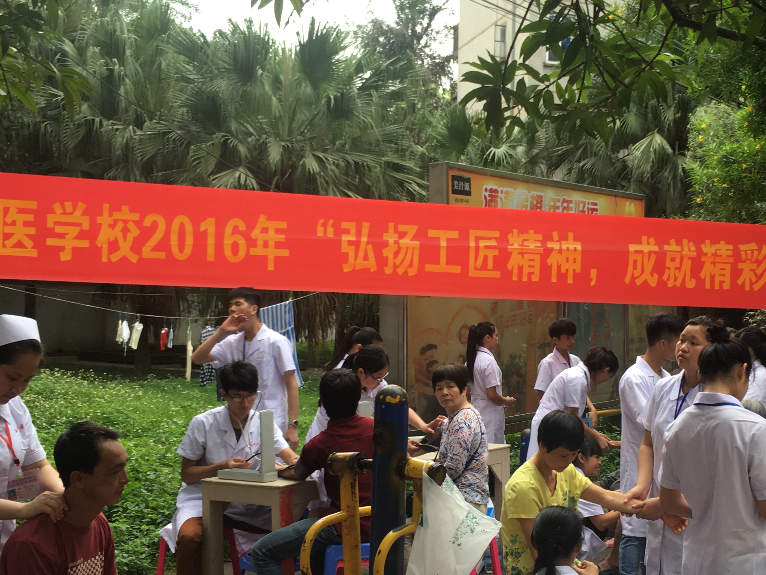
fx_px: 1084
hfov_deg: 38.7
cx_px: 470
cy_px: 353
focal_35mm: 49
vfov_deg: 29.6
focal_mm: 4.15
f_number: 2.2
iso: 32
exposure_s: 1/100
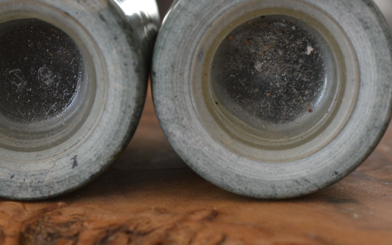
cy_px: 149
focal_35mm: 108
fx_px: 1154
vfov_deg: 12.1
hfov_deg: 19.2
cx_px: 102
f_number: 5
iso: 400
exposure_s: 1/100
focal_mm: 35
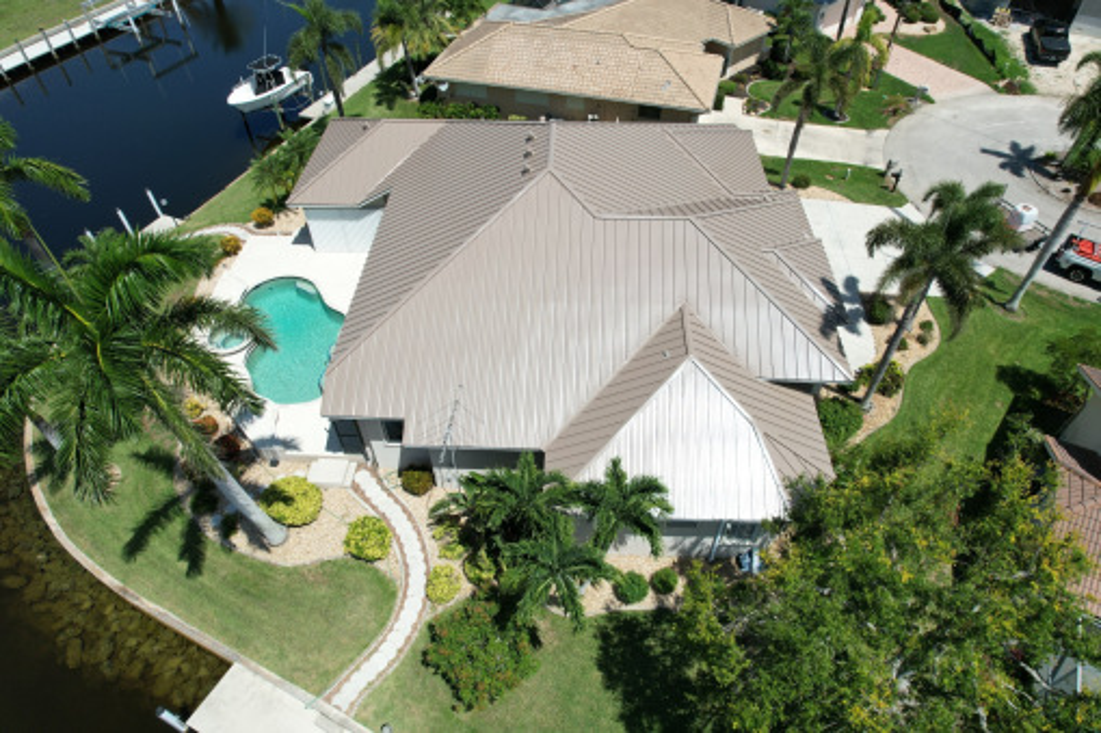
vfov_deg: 57.2
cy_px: 366
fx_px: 673
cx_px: 550
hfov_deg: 78.6
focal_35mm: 22
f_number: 2.8
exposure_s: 1/2500
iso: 100
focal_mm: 8.38
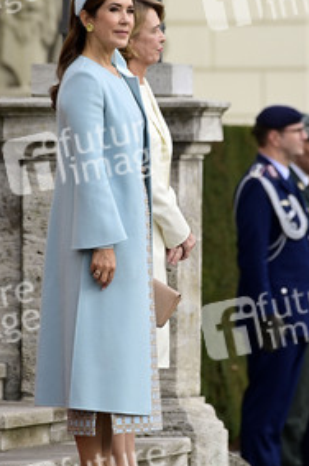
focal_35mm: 707
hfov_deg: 1.9
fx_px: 9124
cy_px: 239
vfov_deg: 2.9
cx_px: 135
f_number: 9
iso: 1600
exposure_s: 1/1000
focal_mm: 500
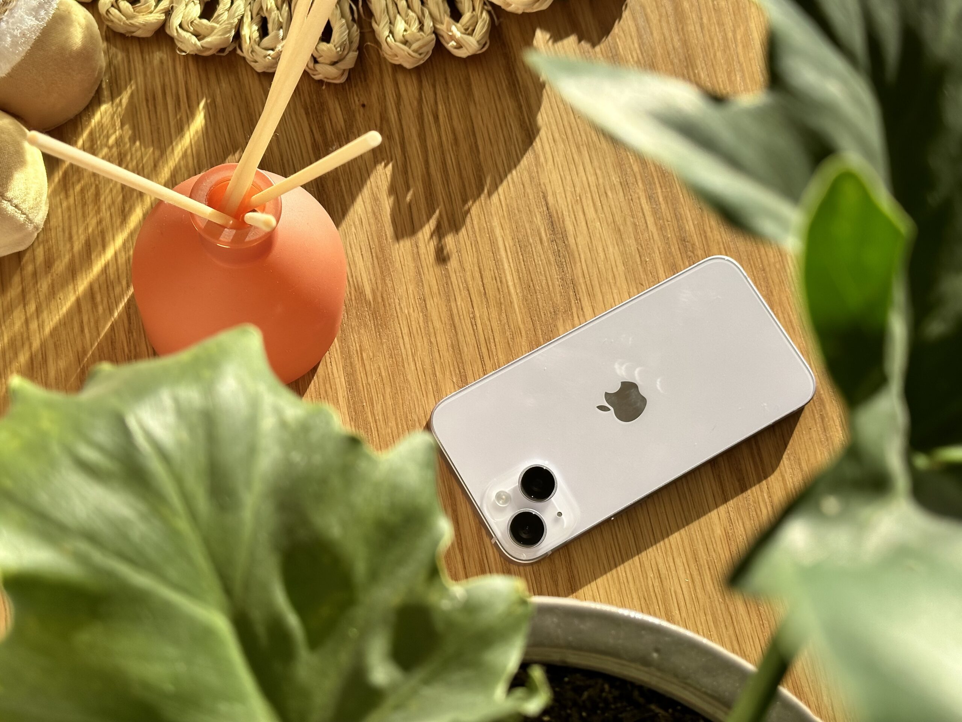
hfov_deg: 39.7
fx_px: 1334
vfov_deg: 30.3
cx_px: 481
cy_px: 361
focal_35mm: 48
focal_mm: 6.86
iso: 64
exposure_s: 1/2469
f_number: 1.78
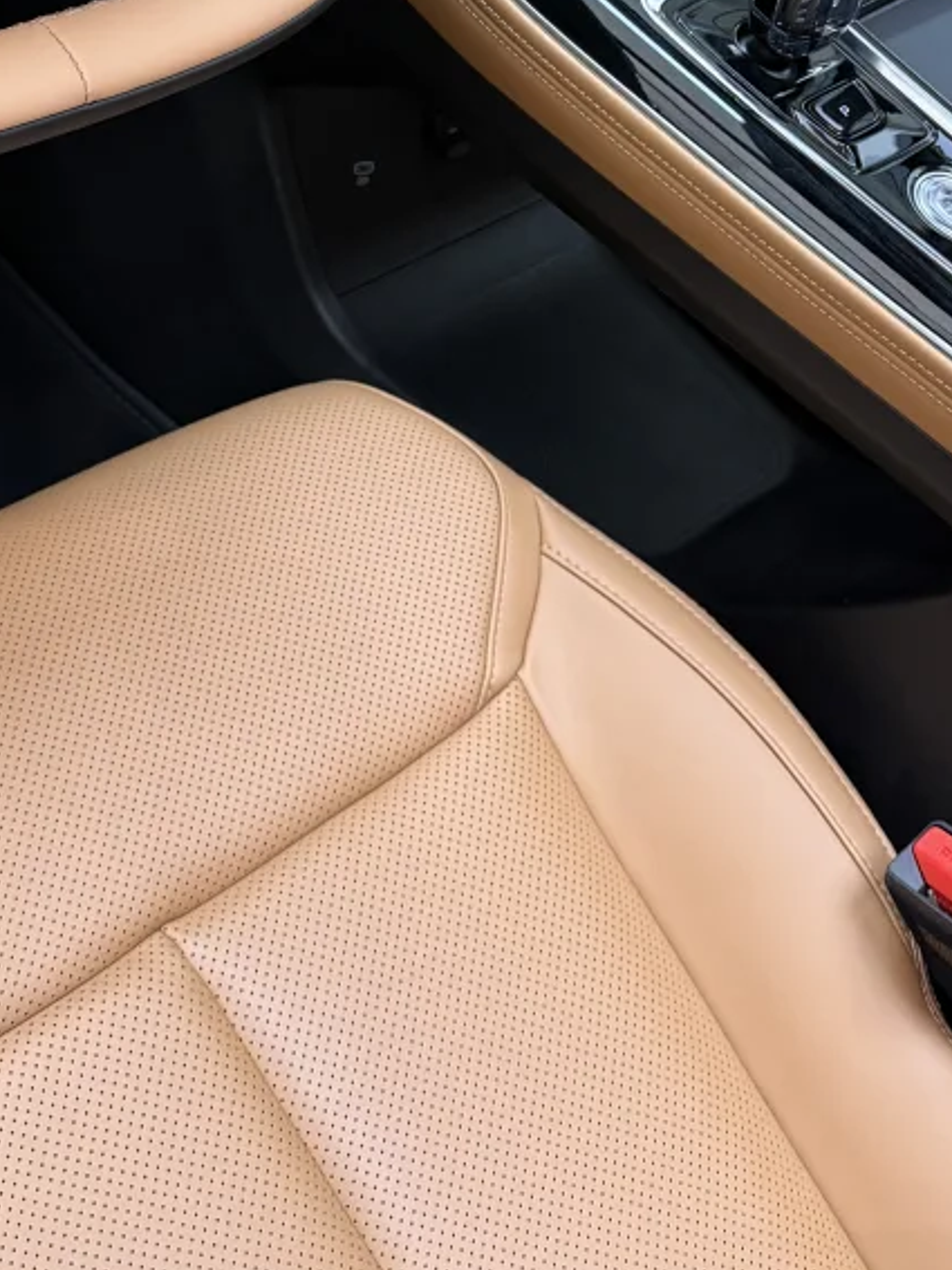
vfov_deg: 29.6
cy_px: 11
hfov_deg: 24.0
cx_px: 408
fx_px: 2238
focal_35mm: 61
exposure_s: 1/50
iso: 250
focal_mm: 6.76
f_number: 1.78
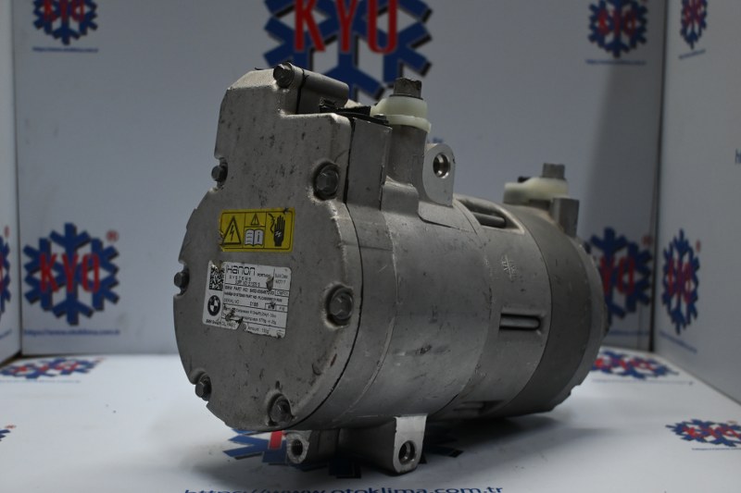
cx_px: 370
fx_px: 864
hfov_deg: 46.4
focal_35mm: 42
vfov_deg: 31.9
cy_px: 246
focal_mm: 28
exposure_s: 1/125
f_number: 4.5
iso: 800
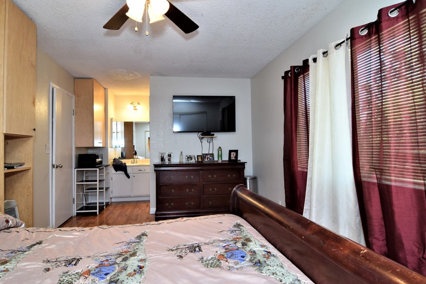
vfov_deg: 64.6
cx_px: 202
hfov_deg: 86.8
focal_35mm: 19
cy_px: 139
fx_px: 225
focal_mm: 12
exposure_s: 1/8
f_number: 8
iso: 400
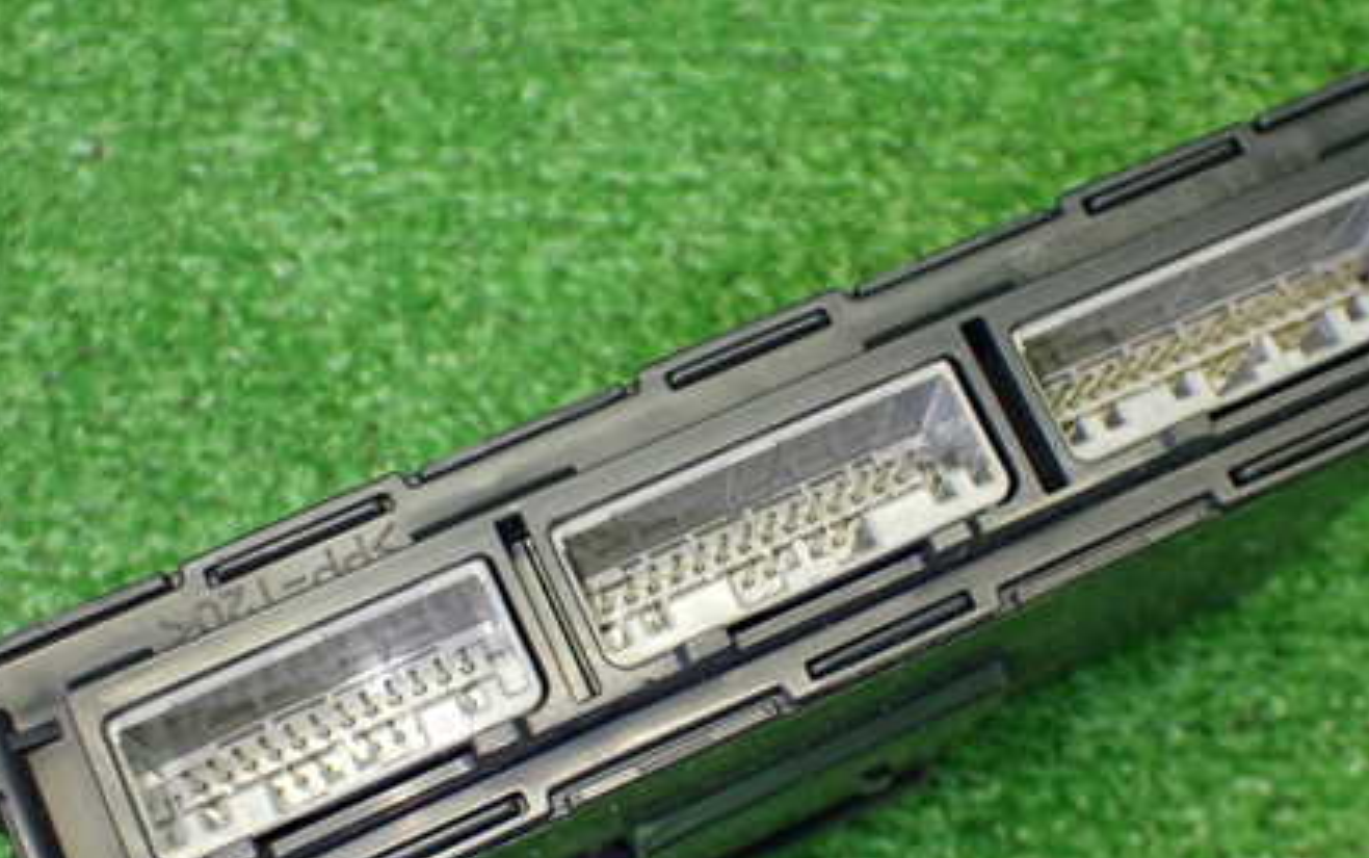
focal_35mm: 55
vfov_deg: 23.5
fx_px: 2053
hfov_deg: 36.8
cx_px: 764
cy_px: 524
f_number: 2.7
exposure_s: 1/125
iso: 800
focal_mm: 6.83
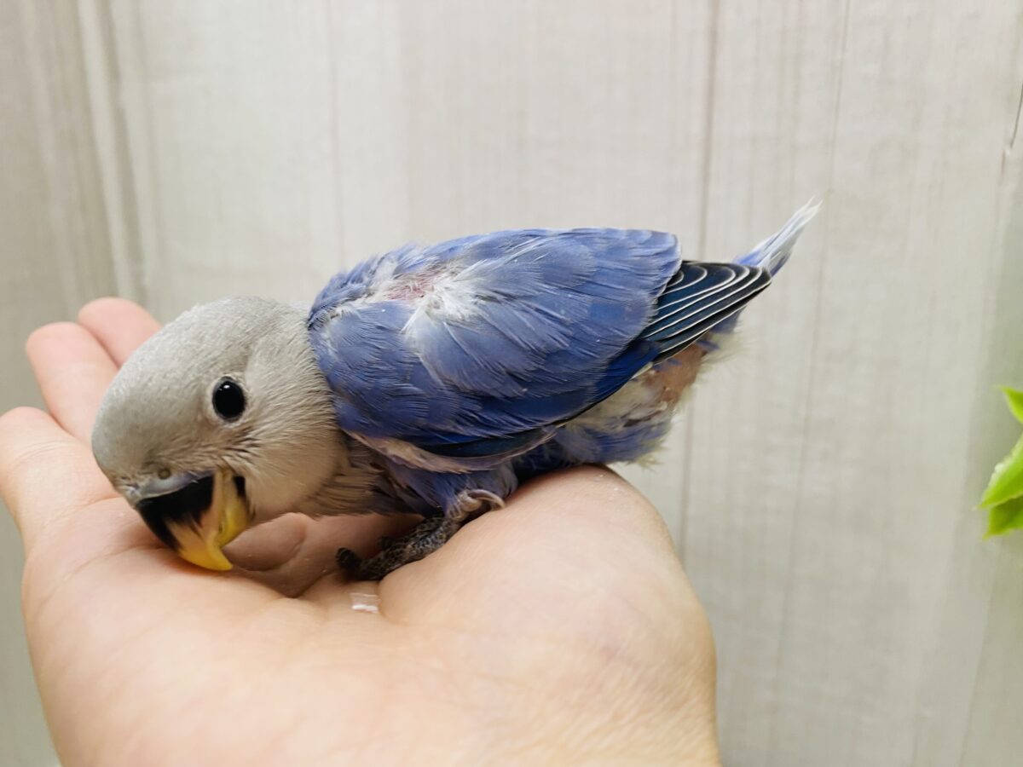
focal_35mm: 25
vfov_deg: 54.9
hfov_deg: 69.4
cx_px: 512
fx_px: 739
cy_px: 384
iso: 64
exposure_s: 1/50
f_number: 1.8
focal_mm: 4.25
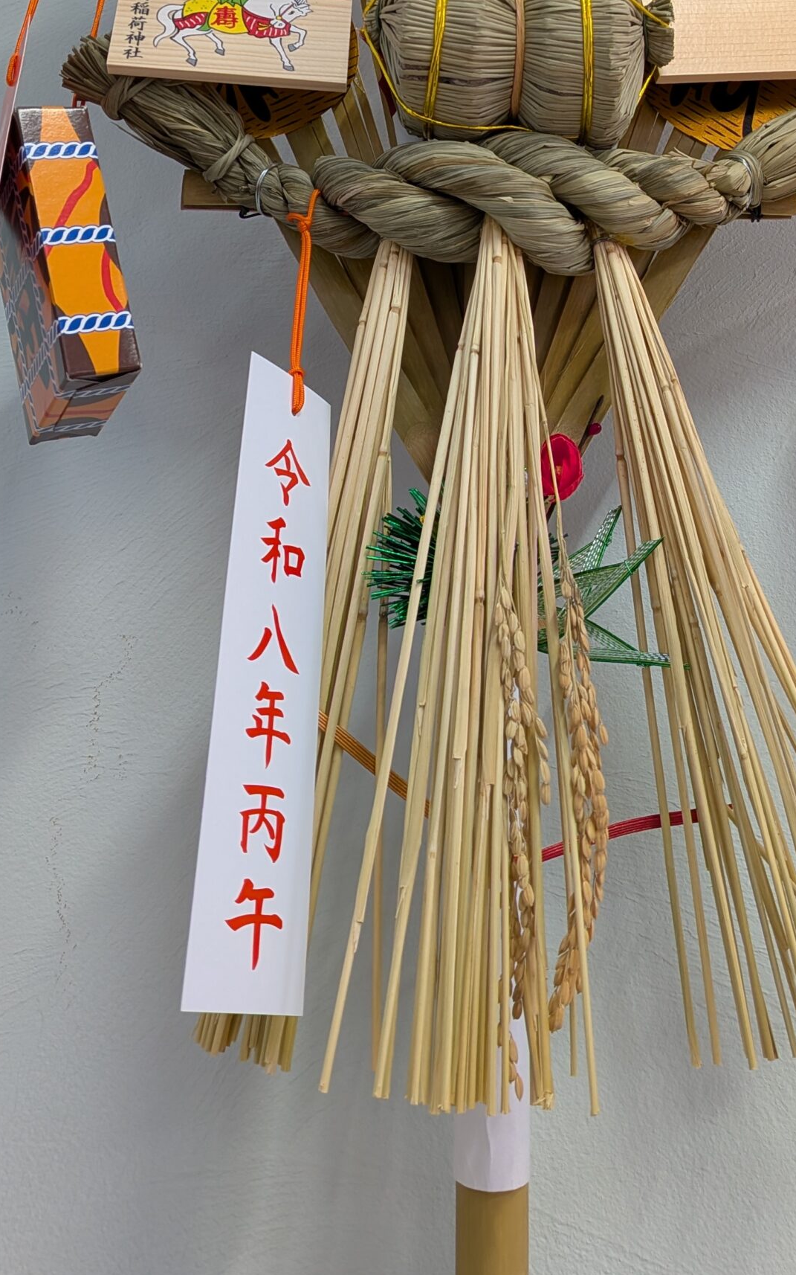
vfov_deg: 49.8
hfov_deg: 33.4
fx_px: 1319
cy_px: 344
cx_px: 491
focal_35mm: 38
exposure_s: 1/100
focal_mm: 4.53
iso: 92
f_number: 1.7
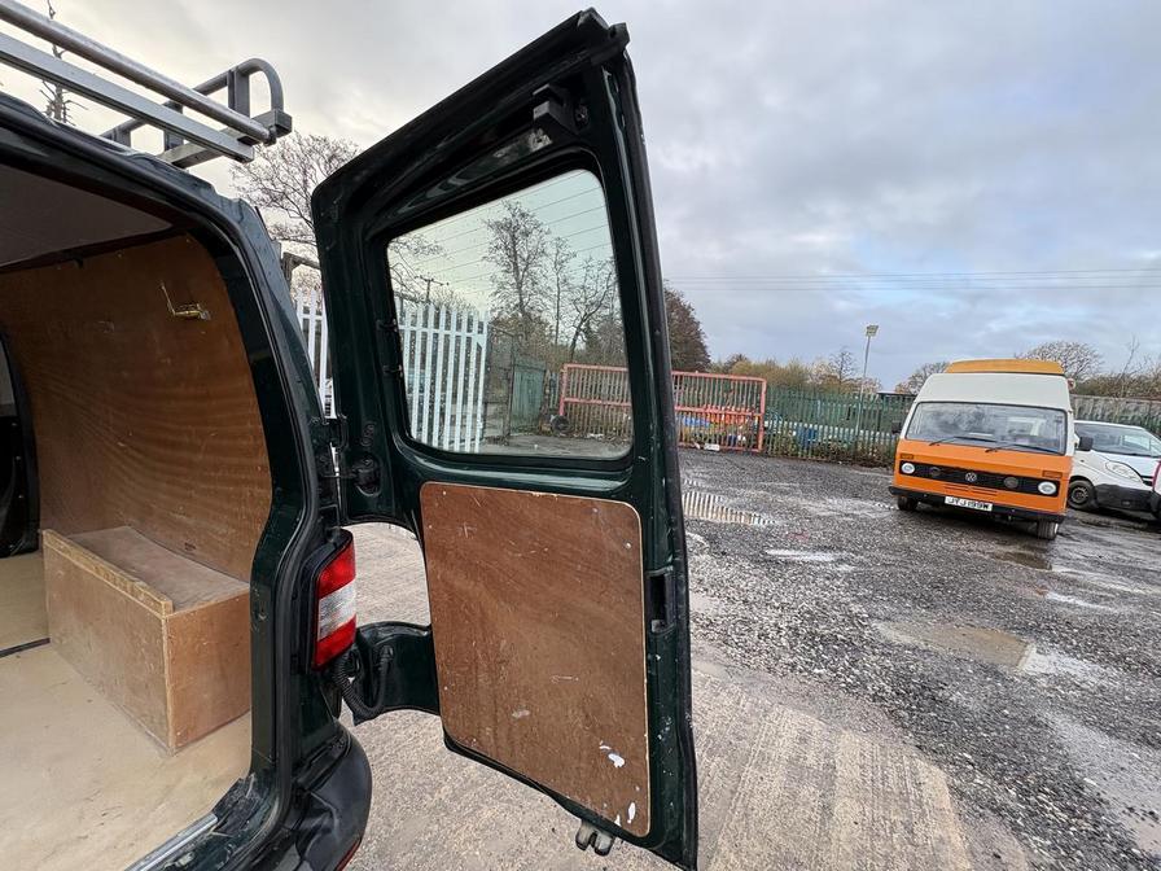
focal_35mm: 14
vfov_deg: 85.7
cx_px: 580
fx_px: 470
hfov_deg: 102.1
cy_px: 436
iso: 50
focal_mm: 2.22
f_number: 2.2
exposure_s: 1/105
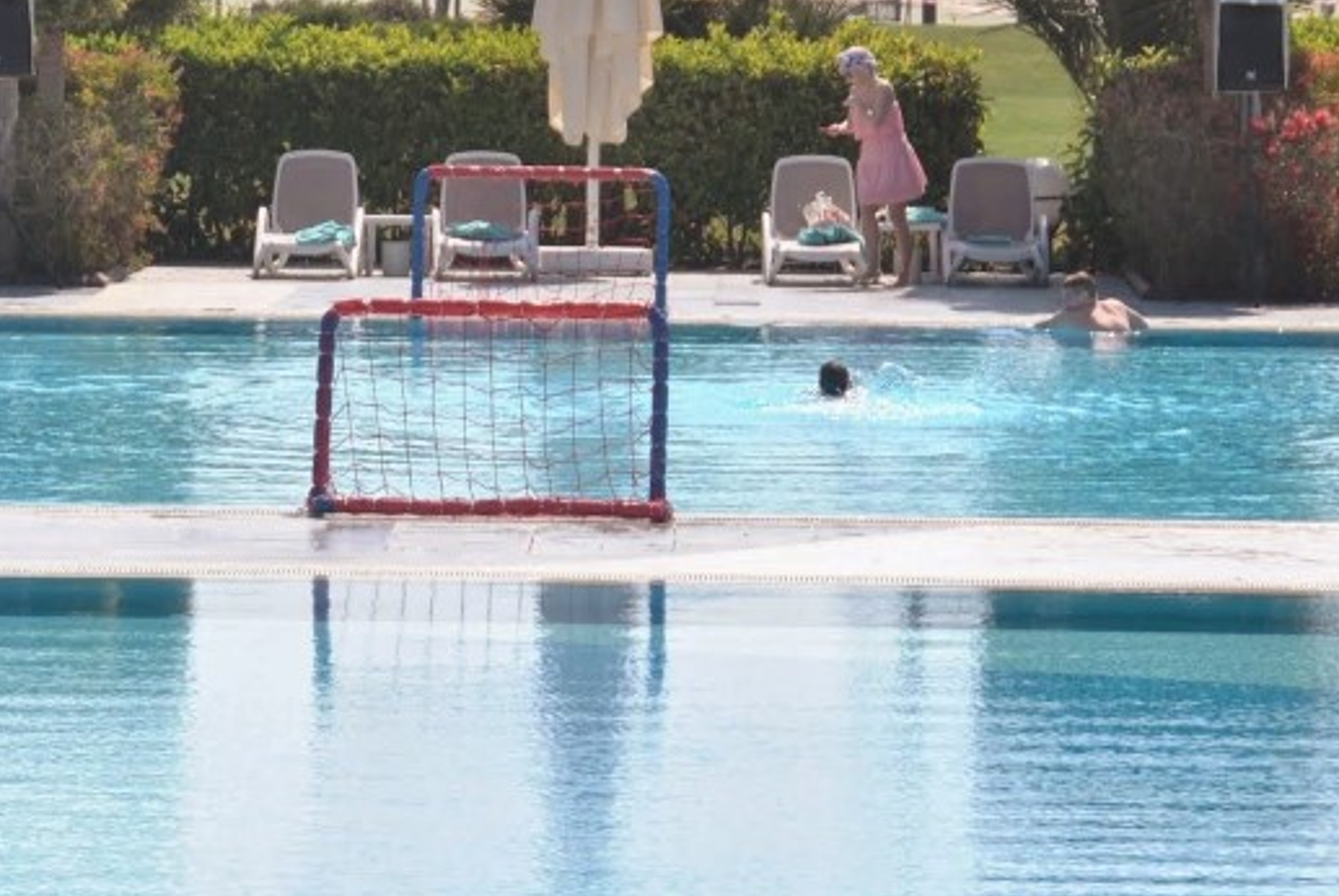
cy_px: 386
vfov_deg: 4.4
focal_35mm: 316
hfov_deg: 6.5
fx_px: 11771
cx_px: 356
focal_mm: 95
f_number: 5.6
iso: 100
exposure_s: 1/500
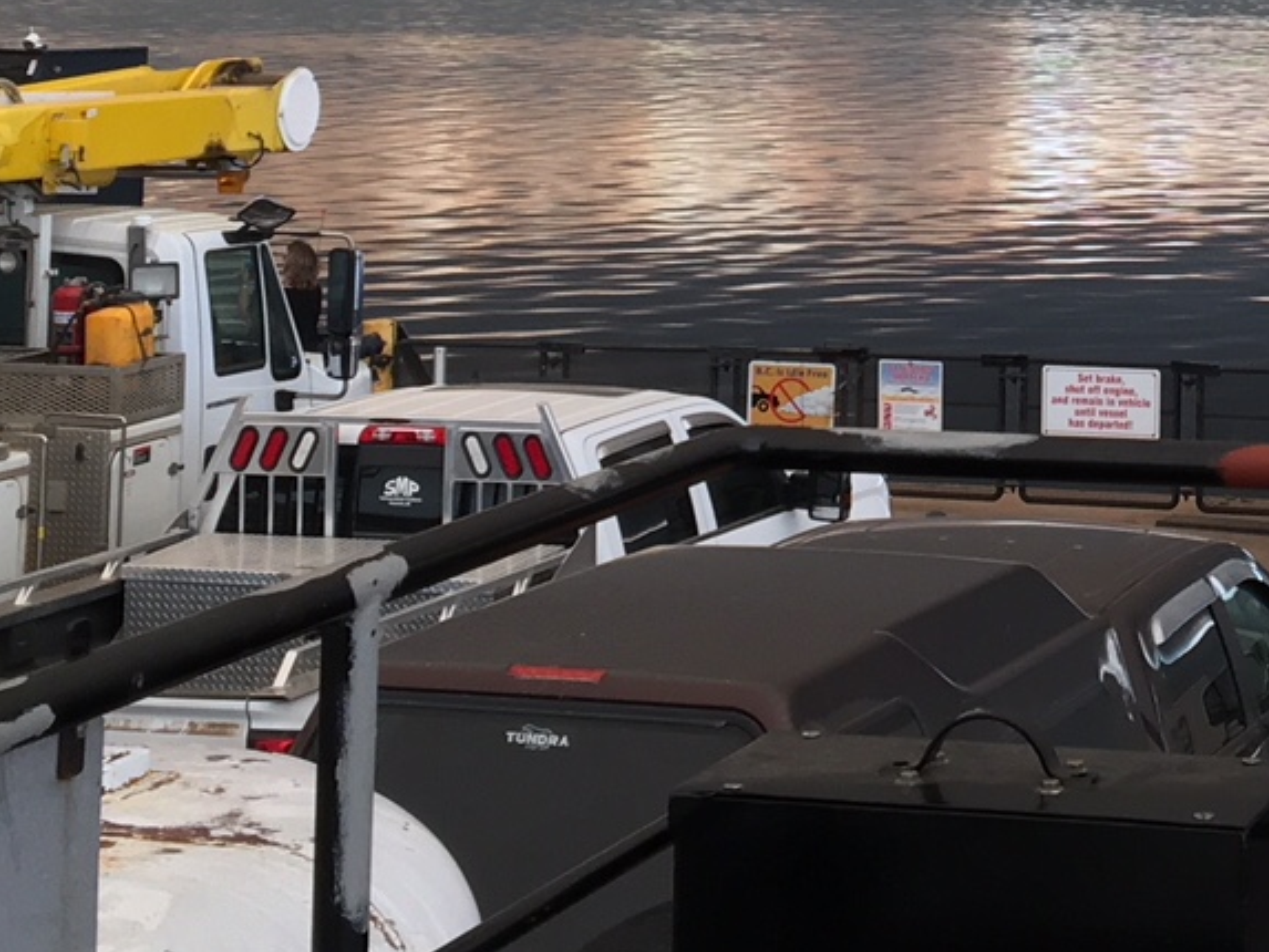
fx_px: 3740
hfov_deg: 18.7
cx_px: 1273
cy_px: -306
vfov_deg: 13.9
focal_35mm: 102
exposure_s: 1/120
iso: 40
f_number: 2.2
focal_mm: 4.15
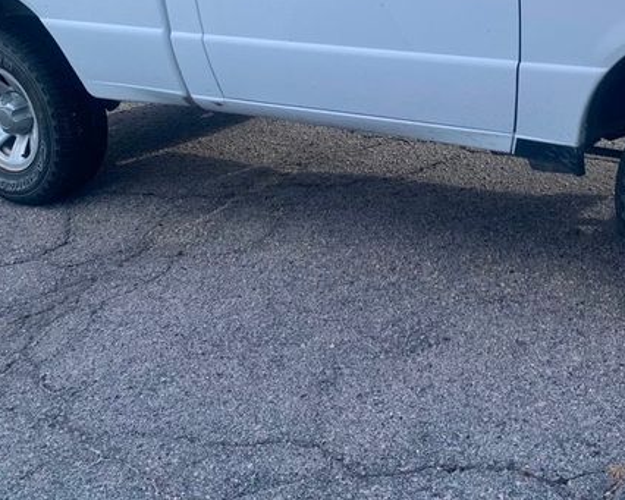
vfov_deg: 24.0
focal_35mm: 61
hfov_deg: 30.5
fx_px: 1129
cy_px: 9
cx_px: 461
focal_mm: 4.25
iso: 25
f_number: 1.8
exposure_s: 1/743
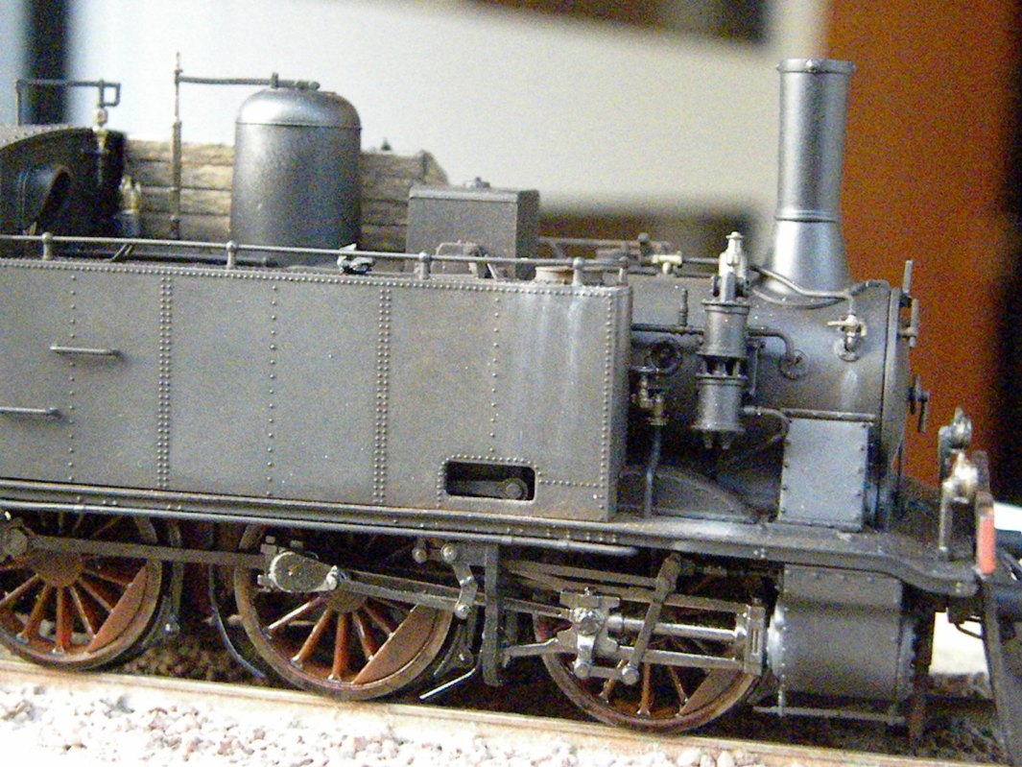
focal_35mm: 66
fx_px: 1949
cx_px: 511
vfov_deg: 22.3
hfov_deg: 29.4
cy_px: 384
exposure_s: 1/184
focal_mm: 11.8
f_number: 3.5
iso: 6400
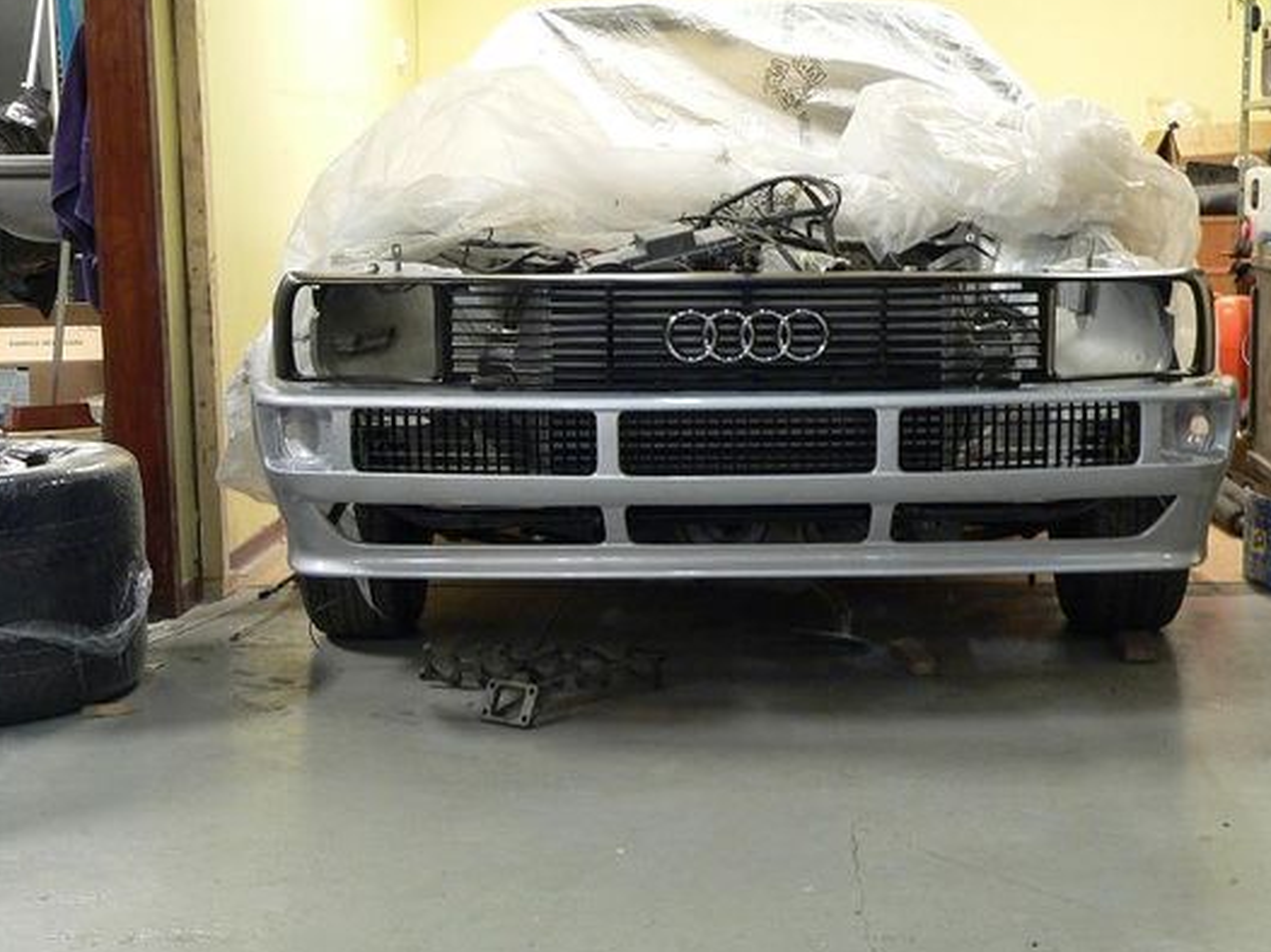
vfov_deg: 26.1
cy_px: 464
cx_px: 713
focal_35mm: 56
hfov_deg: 34.3
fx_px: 2055
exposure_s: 1/10
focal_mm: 7.6
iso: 200
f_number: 2.8
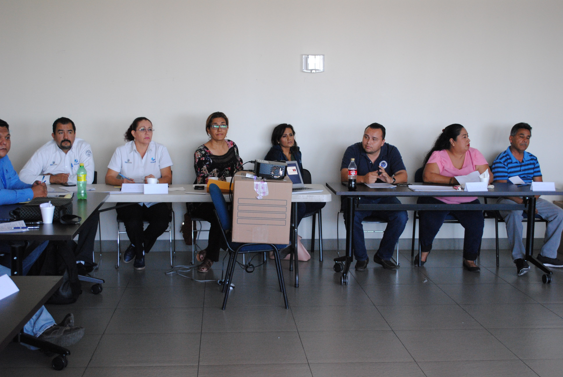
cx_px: 282
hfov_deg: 41.1
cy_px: 188
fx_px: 752
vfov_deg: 28.2
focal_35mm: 48
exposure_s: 1/20
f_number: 4.8
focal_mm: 32
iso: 800
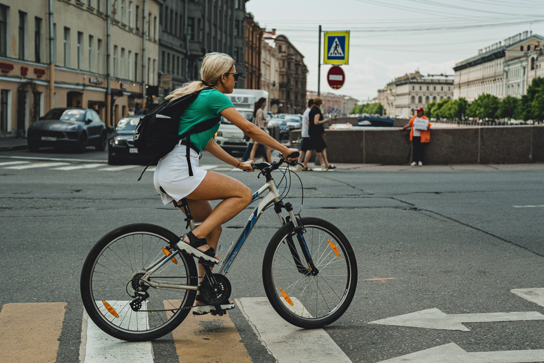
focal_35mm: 50
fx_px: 755
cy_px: 182
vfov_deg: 27.0
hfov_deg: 39.6
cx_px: 272
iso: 100
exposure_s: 1/1600
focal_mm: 50
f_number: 3.5
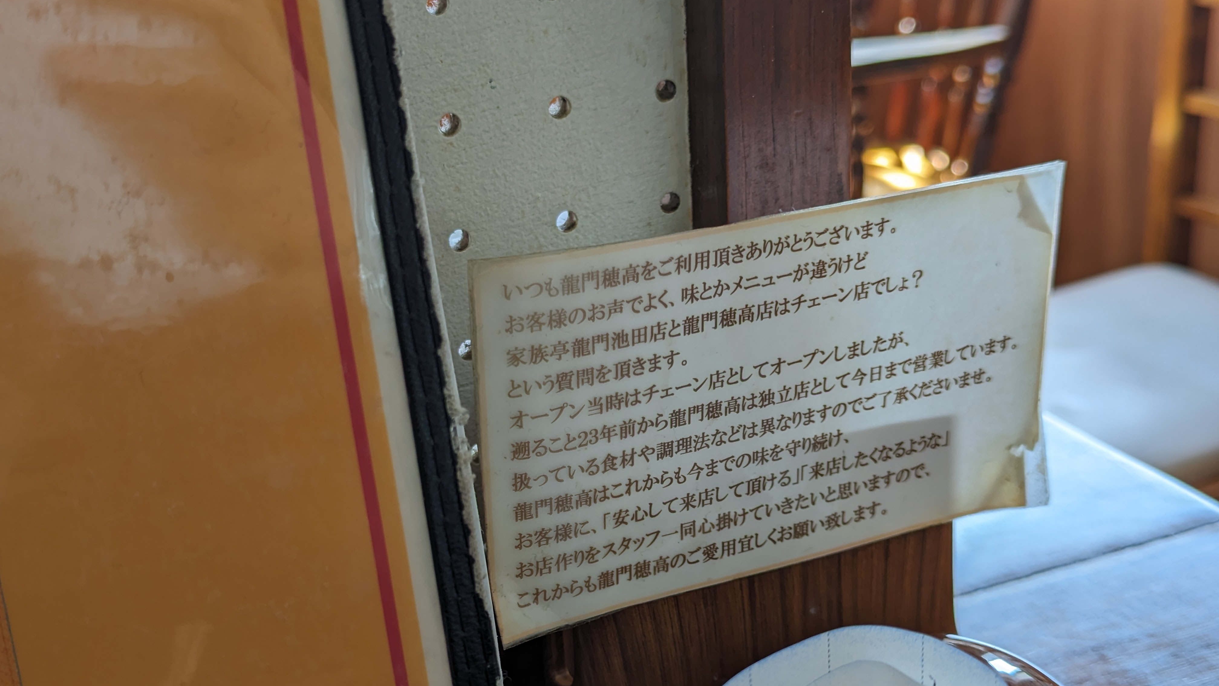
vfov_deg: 22.6
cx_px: 607
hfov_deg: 39.2
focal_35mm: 53
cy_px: 400
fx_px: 1713
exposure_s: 1/79
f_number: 1.85
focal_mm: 6.81
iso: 46
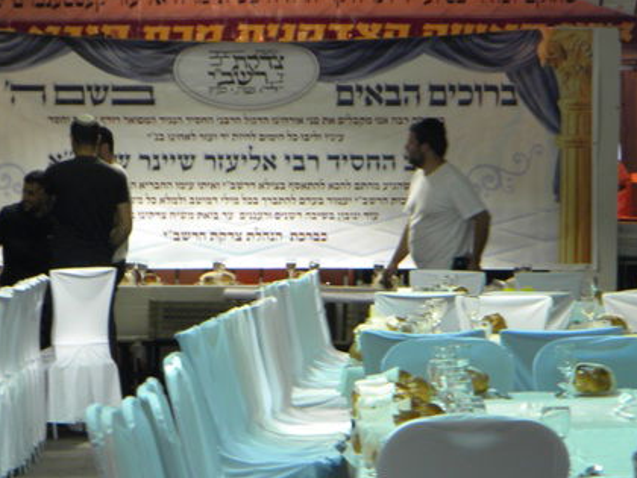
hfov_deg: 7.0
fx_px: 5189
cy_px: 340
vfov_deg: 5.3
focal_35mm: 282
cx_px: 83
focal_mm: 26.8
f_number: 5
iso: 80
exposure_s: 1/22.1
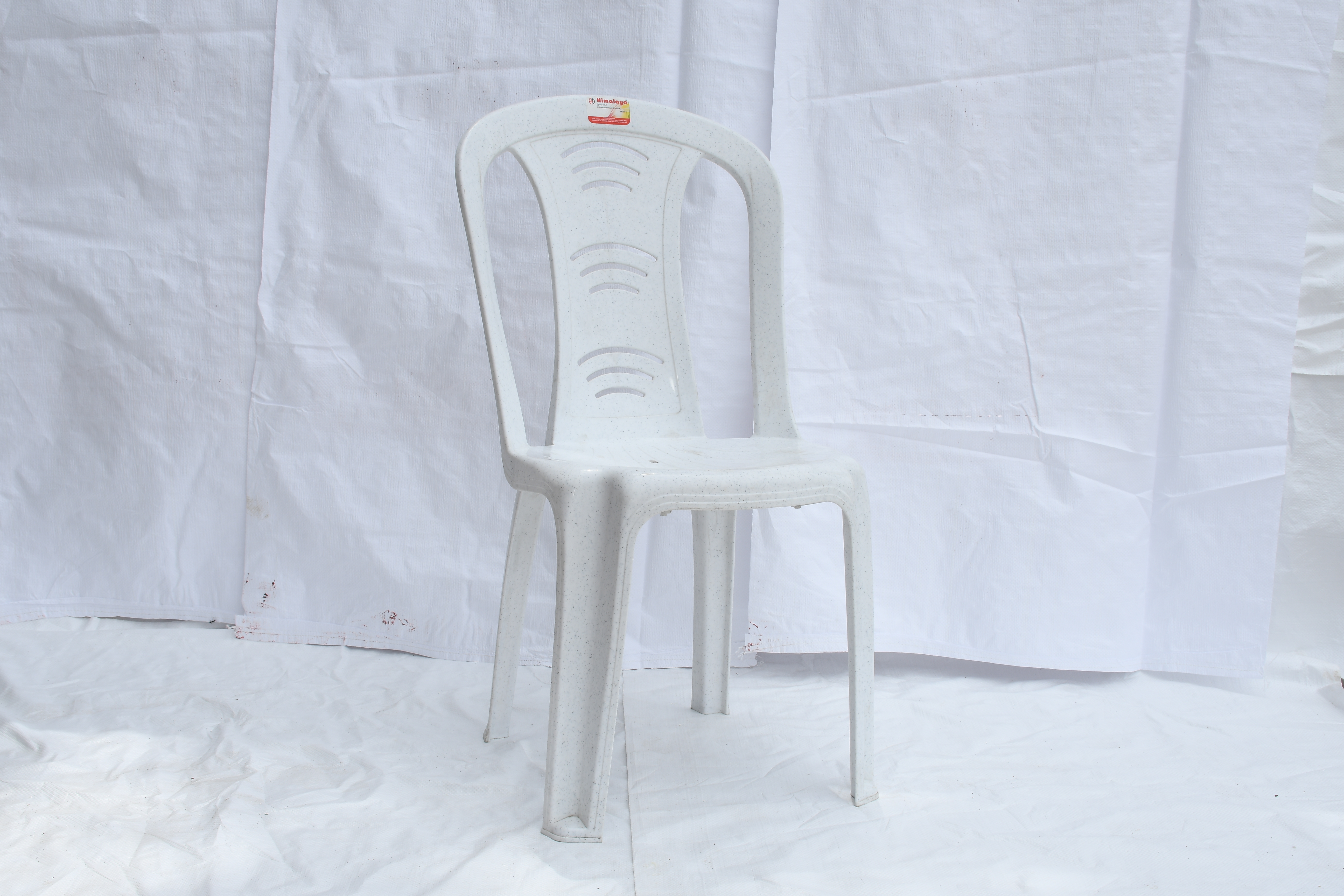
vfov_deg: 28.1
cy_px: 448
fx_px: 1792
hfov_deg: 41.1
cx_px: 672
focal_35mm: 48
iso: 100
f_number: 13
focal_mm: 32
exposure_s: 1/125
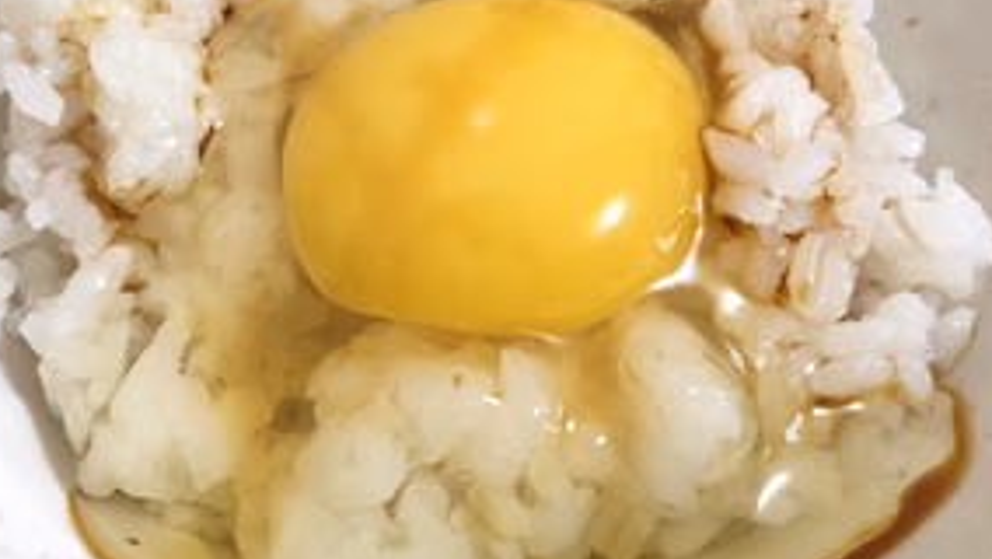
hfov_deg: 47.2
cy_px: 203
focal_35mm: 43
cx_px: 423
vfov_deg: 27.6
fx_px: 1131
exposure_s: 1/17
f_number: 1.8
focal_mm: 3.99
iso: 40
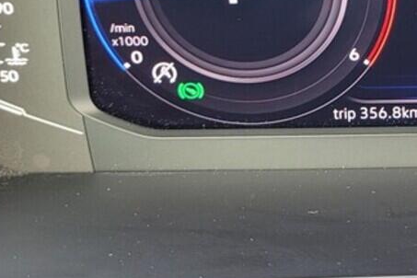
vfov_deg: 15.7
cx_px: 479
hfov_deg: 22.1
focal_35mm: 86
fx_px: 996
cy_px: 19
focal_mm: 5.4
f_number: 1.8
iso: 250
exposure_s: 1/50
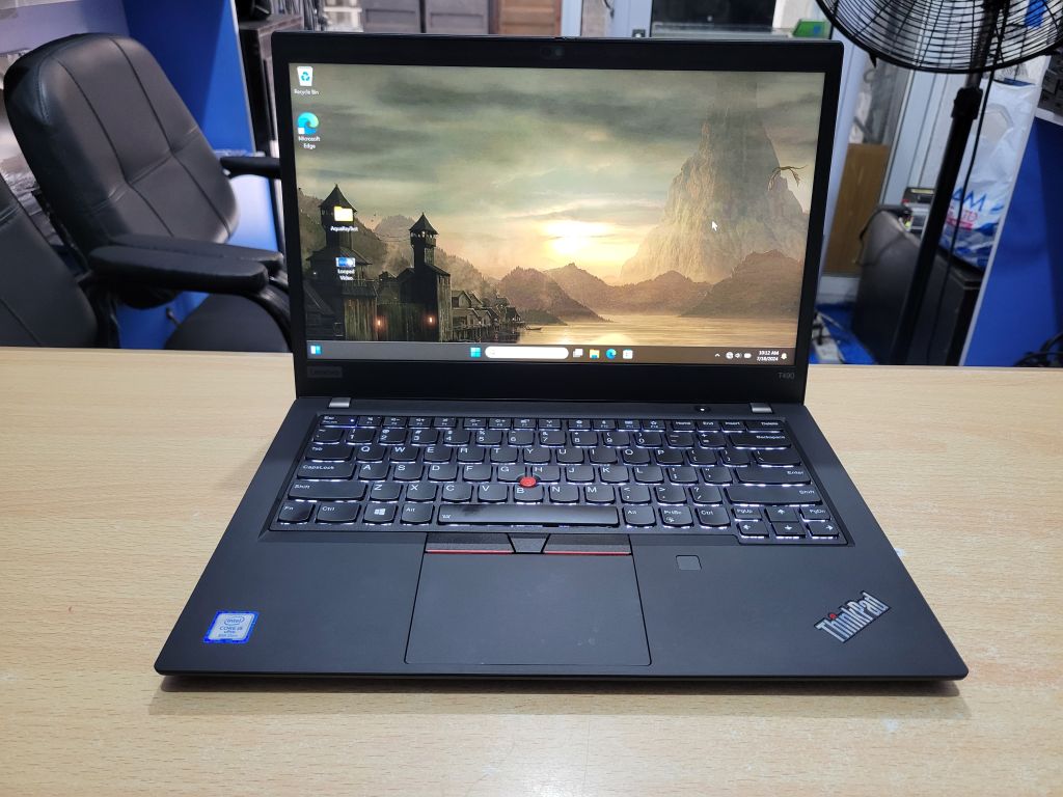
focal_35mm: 26
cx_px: 532
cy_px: 398
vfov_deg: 53.1
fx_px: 798
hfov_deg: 67.3
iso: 320
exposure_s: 1/41
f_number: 1.8
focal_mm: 5.4
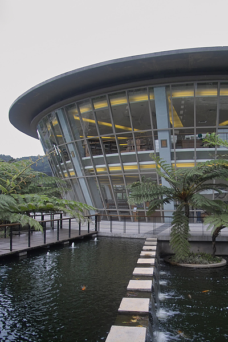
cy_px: 171
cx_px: 114
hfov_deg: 42.3
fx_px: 294
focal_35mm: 31
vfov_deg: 60.3
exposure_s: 1/125
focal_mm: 18
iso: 100
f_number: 4.5
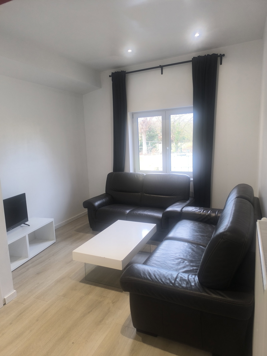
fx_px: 237
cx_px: 134
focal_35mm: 23
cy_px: 178
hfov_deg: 58.9
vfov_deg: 73.9
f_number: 1.65
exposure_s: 1/100
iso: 400
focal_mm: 6.14
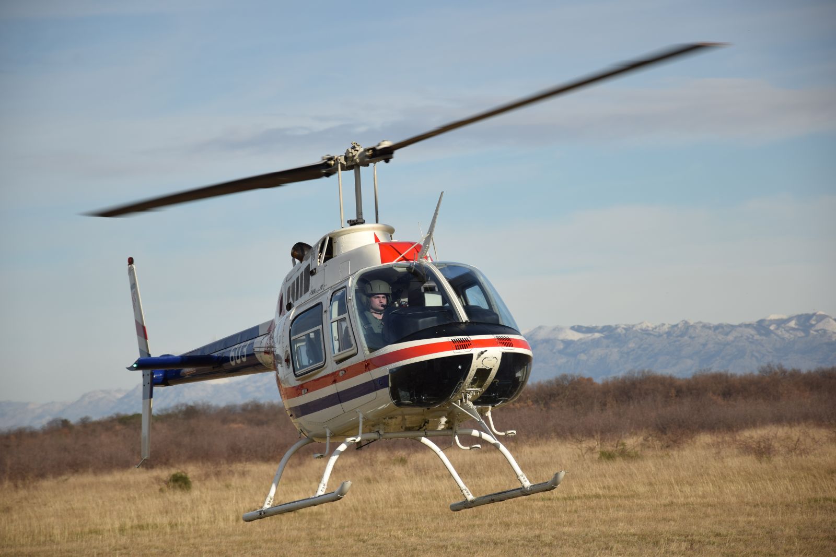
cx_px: 418
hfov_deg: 13.0
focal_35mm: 158
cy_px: 278
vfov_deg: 8.7
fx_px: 3658
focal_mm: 105
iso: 100
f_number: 6.3
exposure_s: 1/640
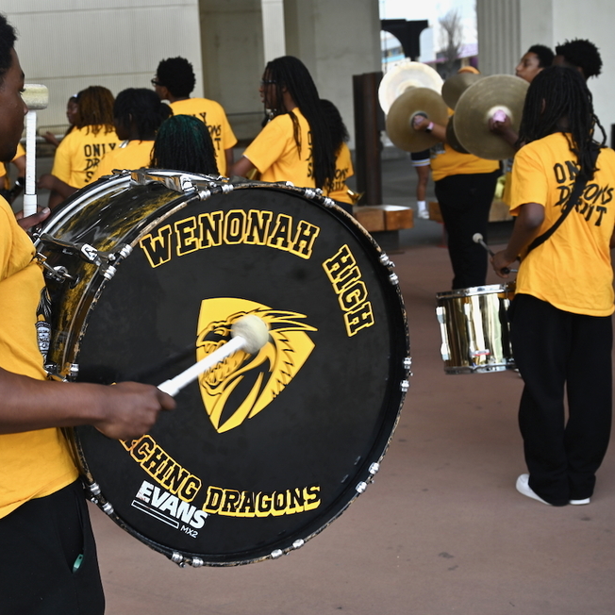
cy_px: 309
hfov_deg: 30.1
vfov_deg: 30.6
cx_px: 161
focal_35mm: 56
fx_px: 1126
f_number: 5.6
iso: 200
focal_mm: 43
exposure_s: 1/250
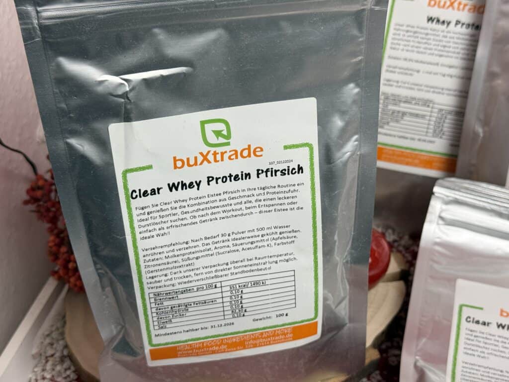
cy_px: 191
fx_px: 706
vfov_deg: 30.3
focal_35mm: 48
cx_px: 254
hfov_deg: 39.7
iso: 100
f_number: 1.78
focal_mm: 6.76
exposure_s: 1/100
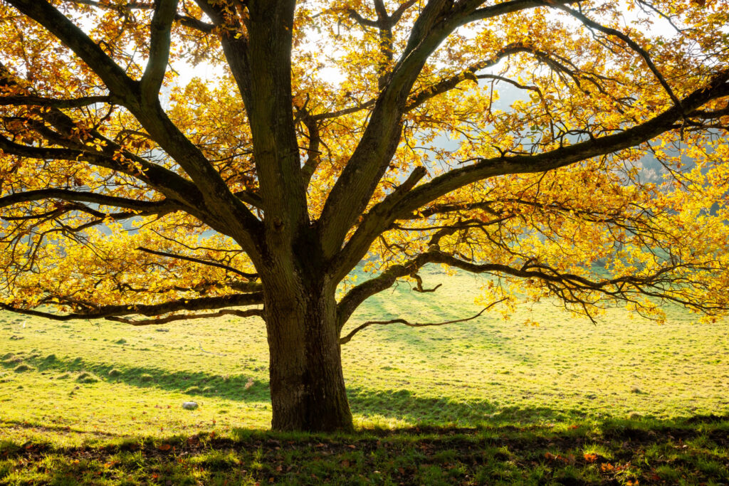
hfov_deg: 54.4
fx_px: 709
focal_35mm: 35
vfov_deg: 37.9
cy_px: 243
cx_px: 364
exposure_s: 1/100
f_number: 8
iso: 400
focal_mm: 35
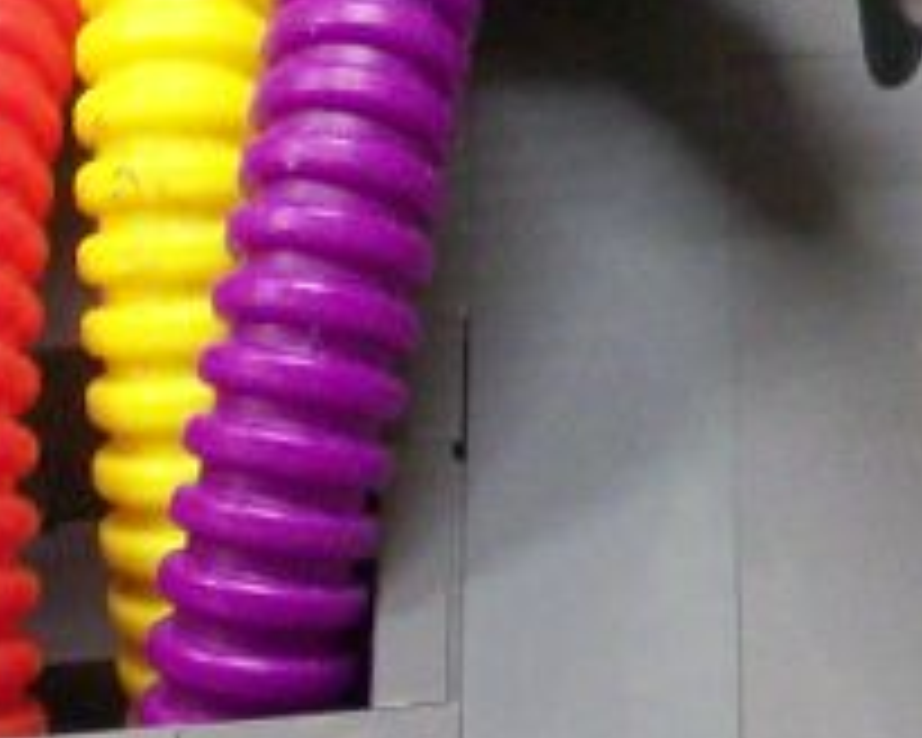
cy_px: 270
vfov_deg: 4.5
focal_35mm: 341
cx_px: 1799
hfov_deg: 5.6
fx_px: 9305
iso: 160
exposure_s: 1/8
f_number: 3.8
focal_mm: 11.6
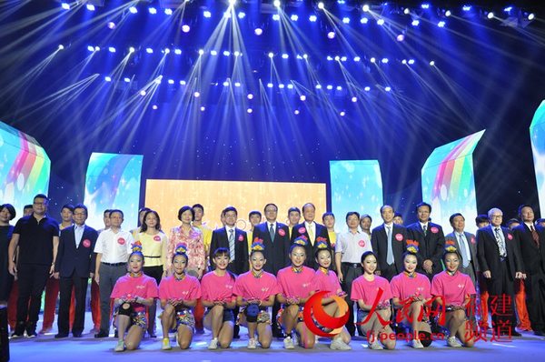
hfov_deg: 59.6
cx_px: 272
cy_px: 181
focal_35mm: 32
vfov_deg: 41.6
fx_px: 476
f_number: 5.6
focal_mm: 21
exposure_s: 1/50
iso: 800
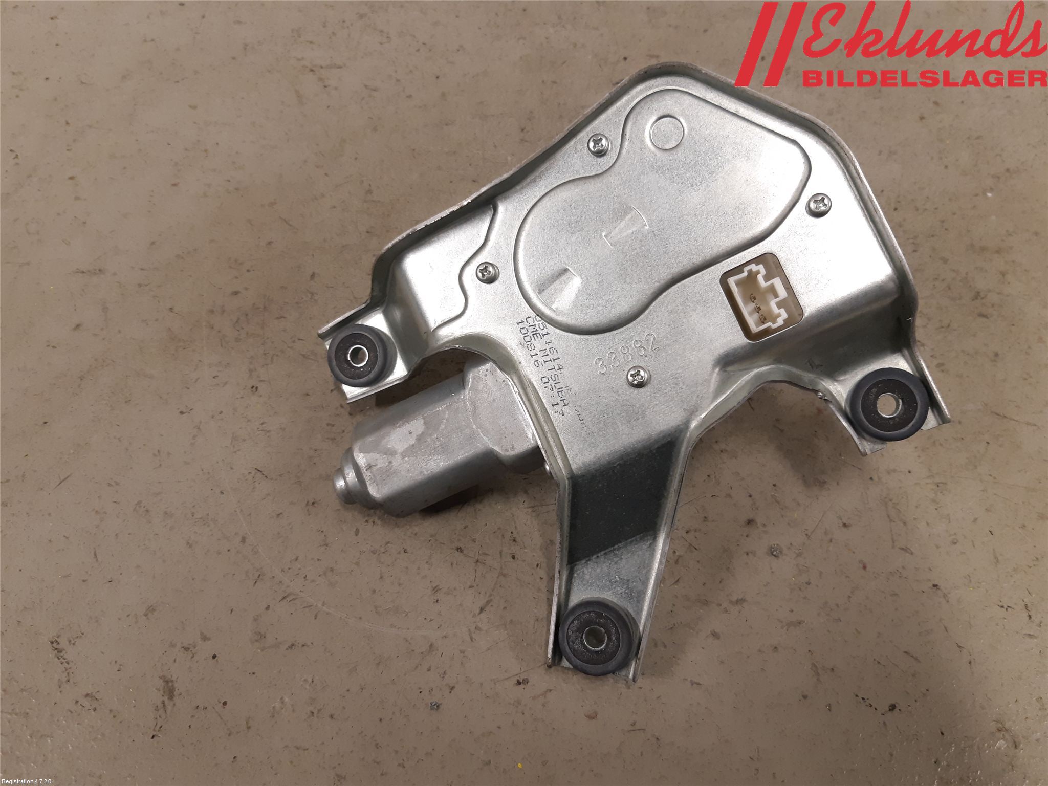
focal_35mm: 26
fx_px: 787
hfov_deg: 67.3
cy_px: 393
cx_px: 524
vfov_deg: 53.1
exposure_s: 1/50
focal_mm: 3.93
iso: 125
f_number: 1.7
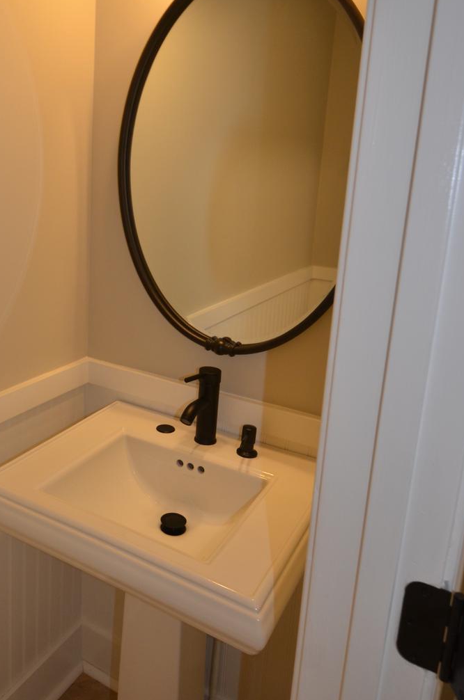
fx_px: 578
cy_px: 293
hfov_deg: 42.8
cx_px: 136
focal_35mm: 30
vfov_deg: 62.1
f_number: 3.8
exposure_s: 1/60
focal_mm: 13
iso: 400
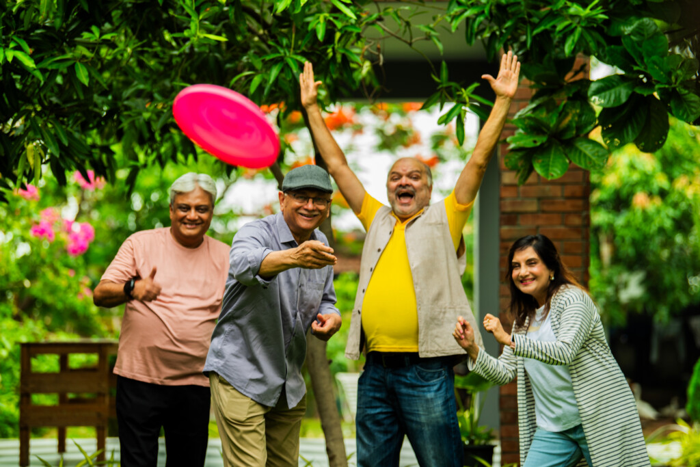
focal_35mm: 125
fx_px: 2431
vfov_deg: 11.0
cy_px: 234
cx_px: 350
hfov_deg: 16.4
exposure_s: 1/160
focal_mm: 125
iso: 80
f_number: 2.8
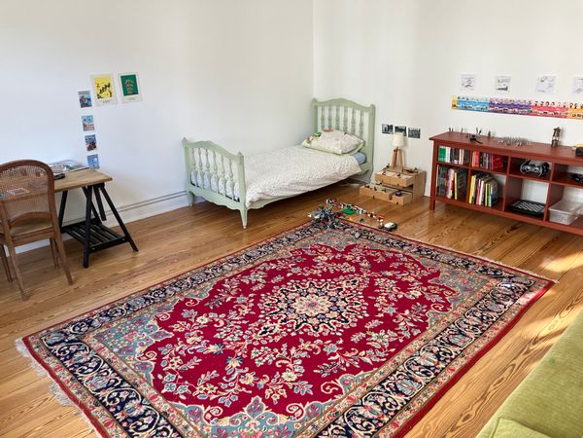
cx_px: 292
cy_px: 219
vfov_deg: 49.7
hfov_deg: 63.4
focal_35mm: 28
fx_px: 472
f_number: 1.8
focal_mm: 3.99
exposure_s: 1/121
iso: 80
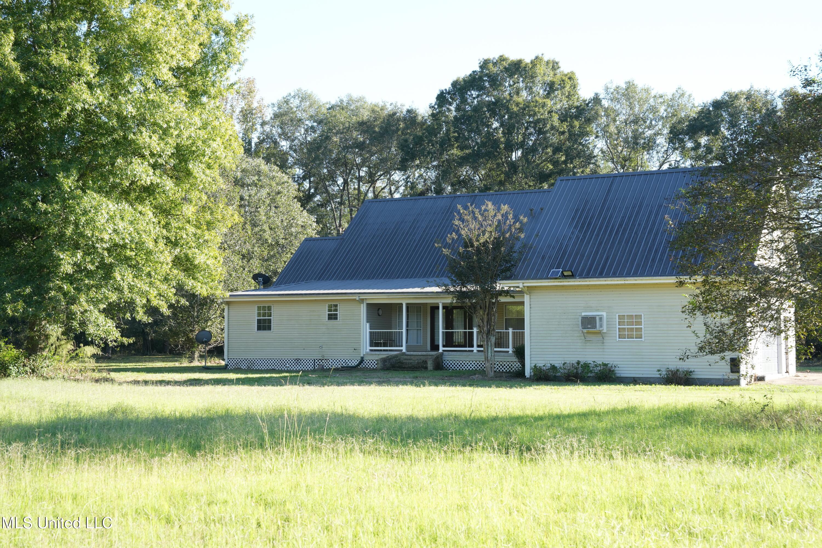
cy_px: 274
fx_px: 1187
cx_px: 411
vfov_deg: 26.0
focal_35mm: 52
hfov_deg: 38.2
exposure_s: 1/100
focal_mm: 52
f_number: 8
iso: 320
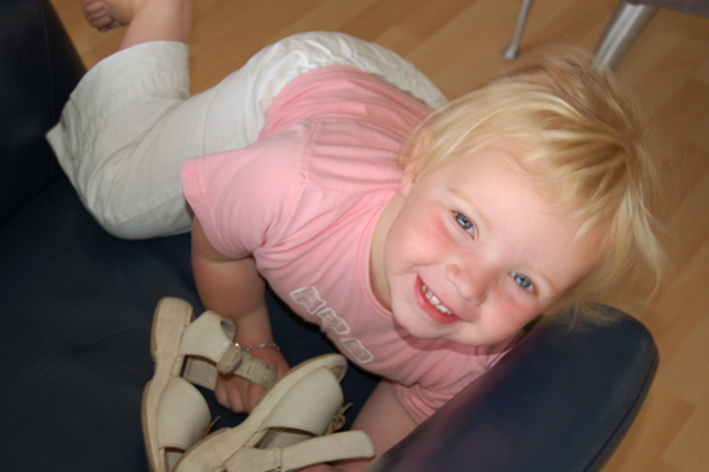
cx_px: 354
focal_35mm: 63
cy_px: 236
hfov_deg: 31.9
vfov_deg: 21.5
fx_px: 1240
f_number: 5.3
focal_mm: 42
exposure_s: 1/60
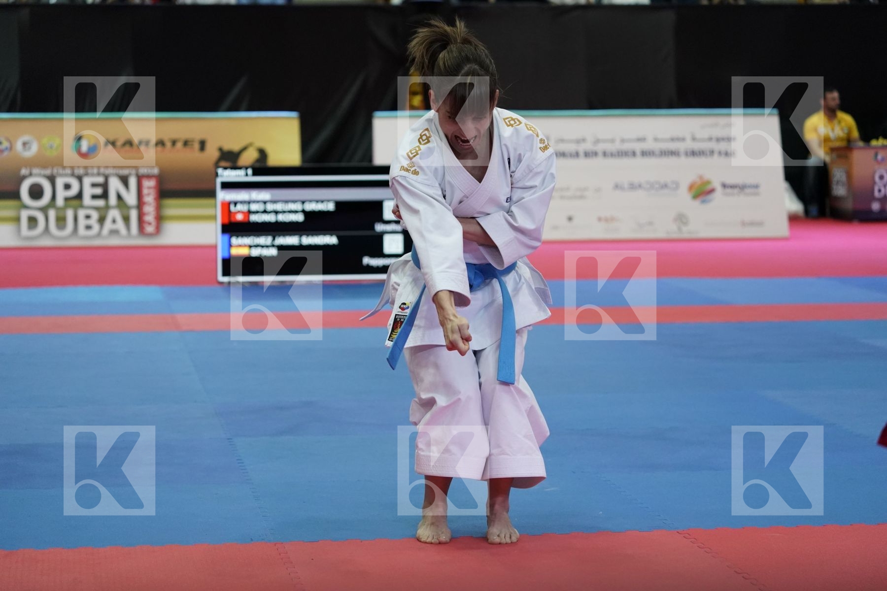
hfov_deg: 20.4
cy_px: 296
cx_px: 444
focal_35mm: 100
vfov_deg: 13.7
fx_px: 2464
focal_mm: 100
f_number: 4.5
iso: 4000
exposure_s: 1/400
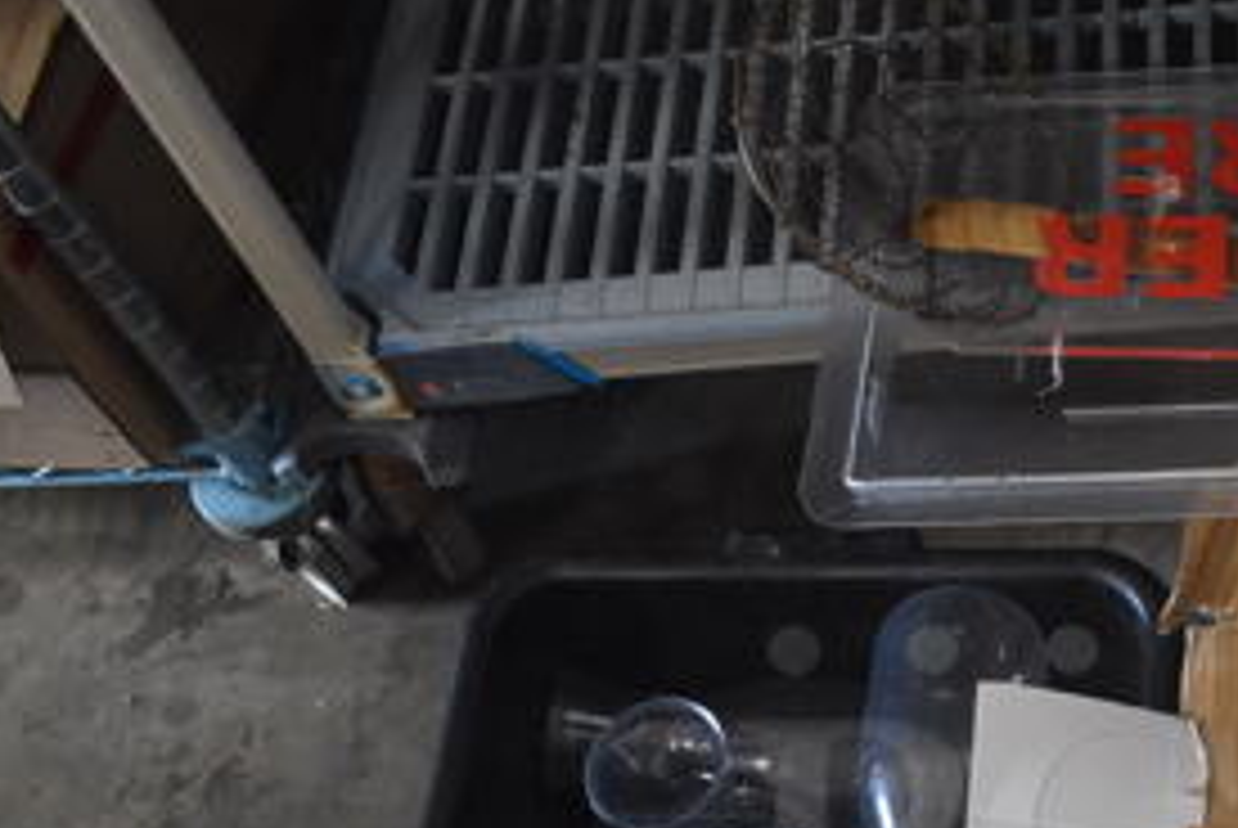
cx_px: 1071
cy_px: 832
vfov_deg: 21.8
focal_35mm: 60
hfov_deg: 32.0
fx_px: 2065
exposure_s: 1/30
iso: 1800
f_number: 3.5
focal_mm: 18
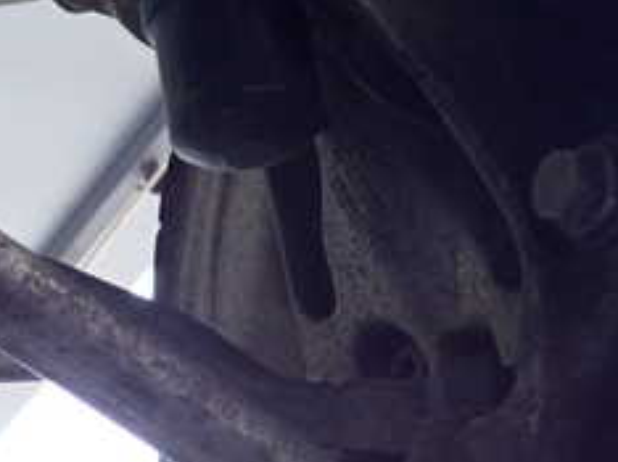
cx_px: -21
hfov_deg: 24.1
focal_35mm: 77
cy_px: 232
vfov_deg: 19.1
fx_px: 1373
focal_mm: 5.4
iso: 640
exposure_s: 1/125
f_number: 2.3
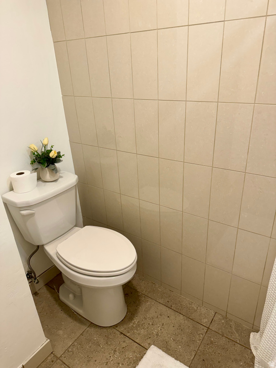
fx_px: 255
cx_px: 138
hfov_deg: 56.8
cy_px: 184
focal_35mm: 24
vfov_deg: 71.6
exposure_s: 1/120
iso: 160
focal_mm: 6.76
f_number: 1.78
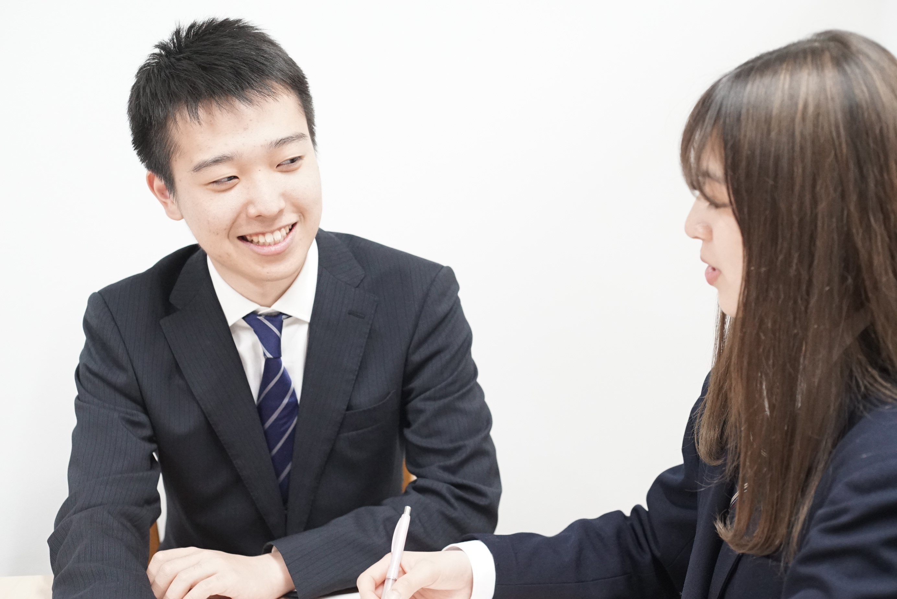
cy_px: 300
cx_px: 448
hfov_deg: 39.6
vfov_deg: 27.0
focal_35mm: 50
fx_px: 1246
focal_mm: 50
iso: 6400
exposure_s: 1/400
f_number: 4
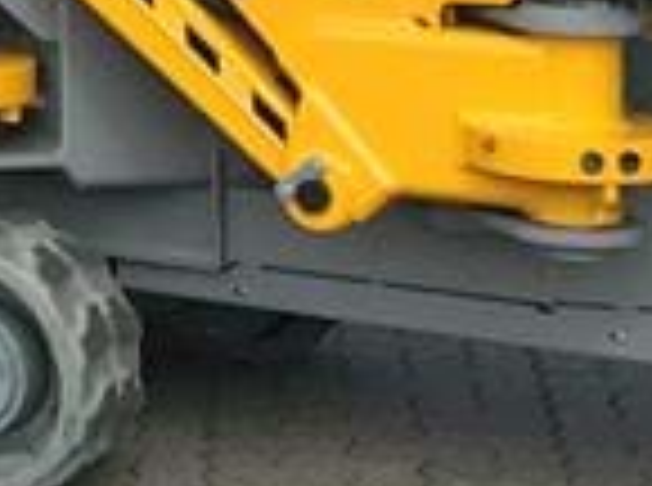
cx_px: -463
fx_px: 4040
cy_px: -713
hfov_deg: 8.9
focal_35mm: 215
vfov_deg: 6.5
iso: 20
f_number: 1.8
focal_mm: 3.99
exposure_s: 1/2398
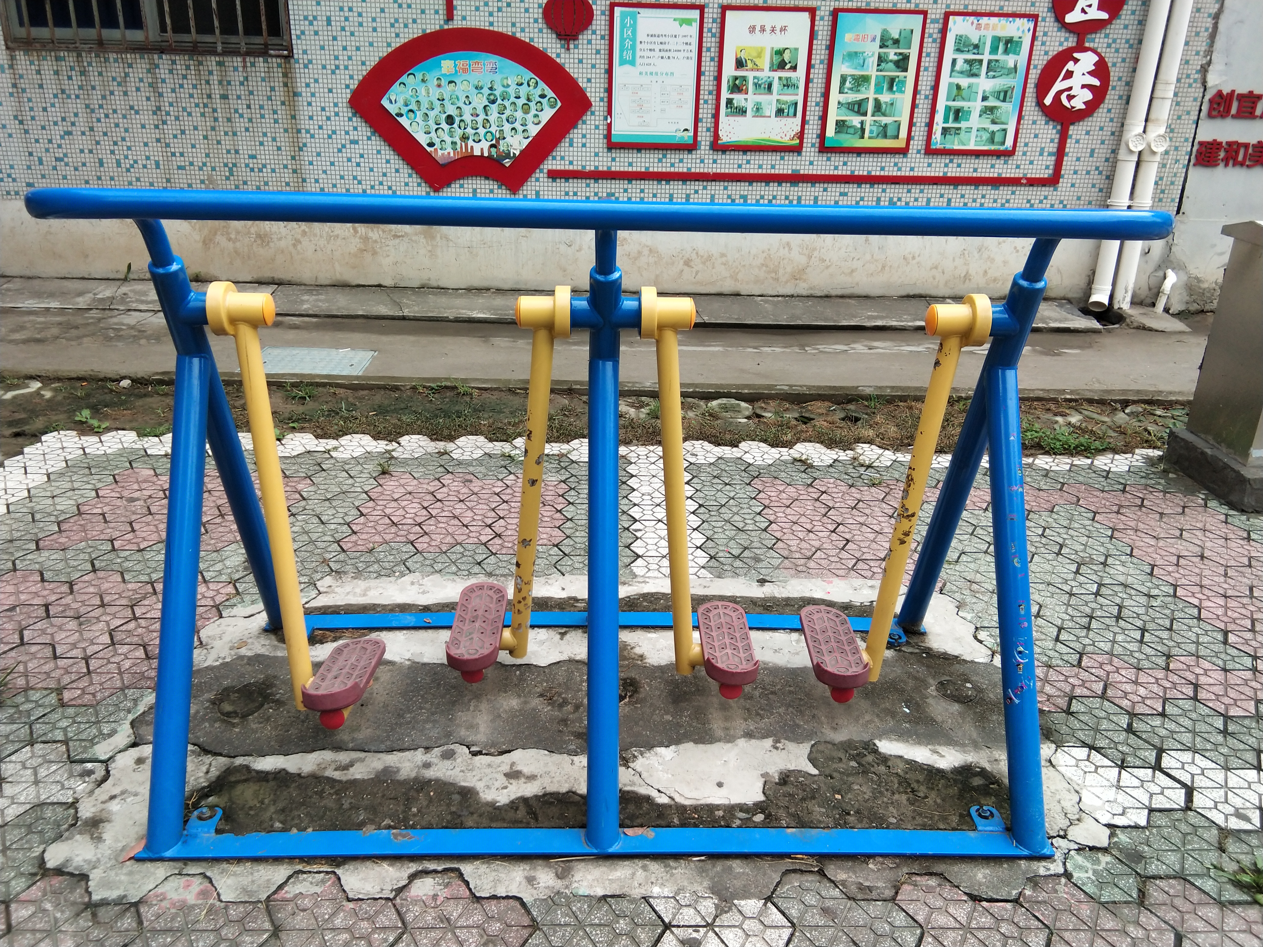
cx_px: 632
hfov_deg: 58.4
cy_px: 474
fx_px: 1131
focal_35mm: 31
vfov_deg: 45.4
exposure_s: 1/114
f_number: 2.2
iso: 50
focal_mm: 3.69
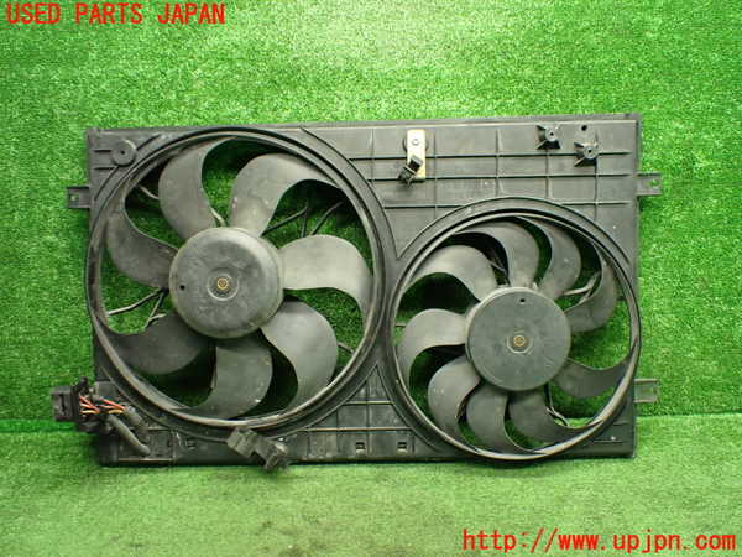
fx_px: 643
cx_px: 371
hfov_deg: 60.0
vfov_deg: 46.8
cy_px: 278
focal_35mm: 30
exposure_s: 1/80
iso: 800
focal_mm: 5.4
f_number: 2.3
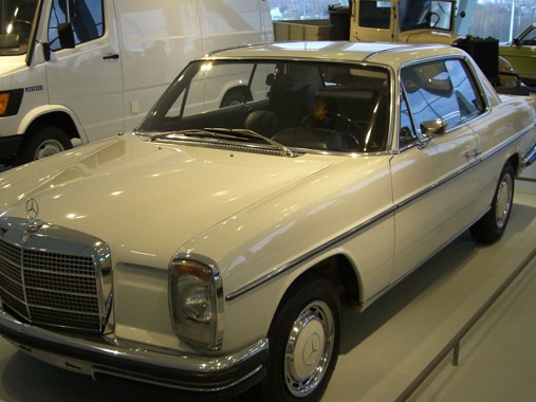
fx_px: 743
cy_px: 232
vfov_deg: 30.2
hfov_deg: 39.6
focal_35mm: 48
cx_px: 236
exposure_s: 1/160
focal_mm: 6.2
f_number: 2.7
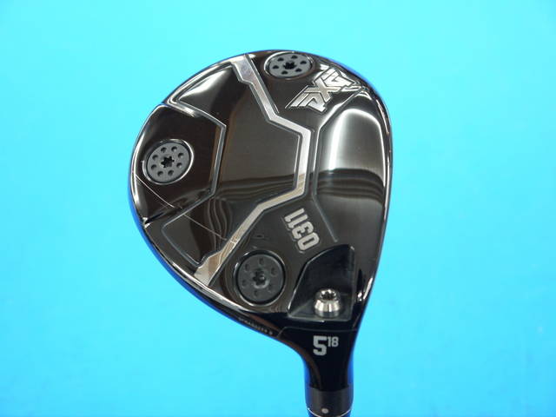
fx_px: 899
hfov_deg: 34.3
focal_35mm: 56
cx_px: 278
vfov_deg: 26.1
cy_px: 208
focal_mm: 28
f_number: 4.8
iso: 640
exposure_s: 1/60
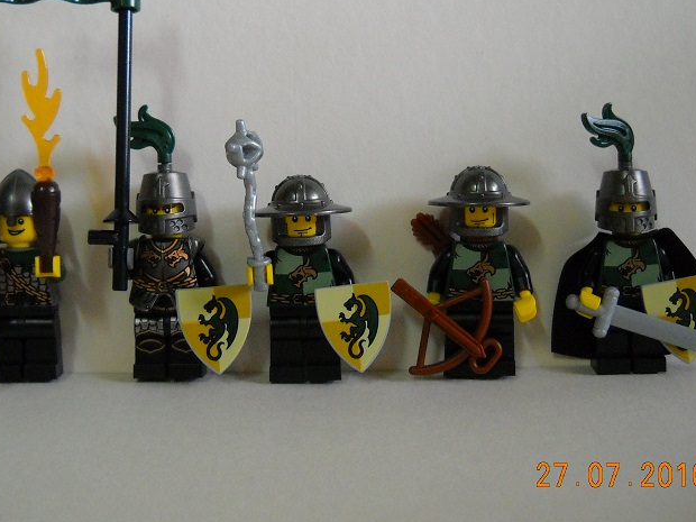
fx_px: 1086
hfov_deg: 35.4
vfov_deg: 27.0
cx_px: 287
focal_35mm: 54
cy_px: 203
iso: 400
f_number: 3.1
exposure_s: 1/44
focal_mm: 6.72
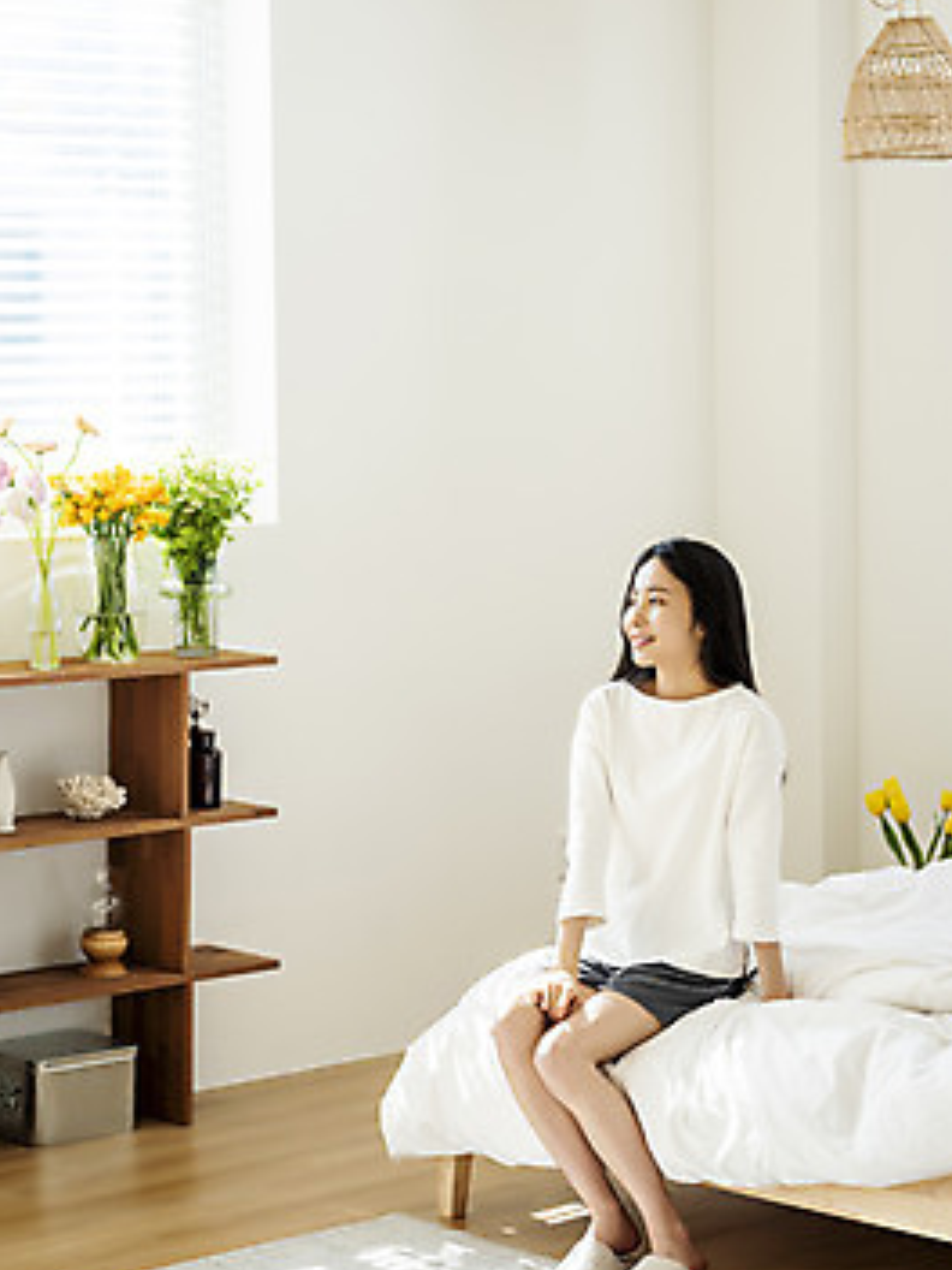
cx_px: 478
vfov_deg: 21.1
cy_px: 631
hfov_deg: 15.9
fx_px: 3410
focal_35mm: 93
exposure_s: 1/200
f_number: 2.8
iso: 125
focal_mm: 85
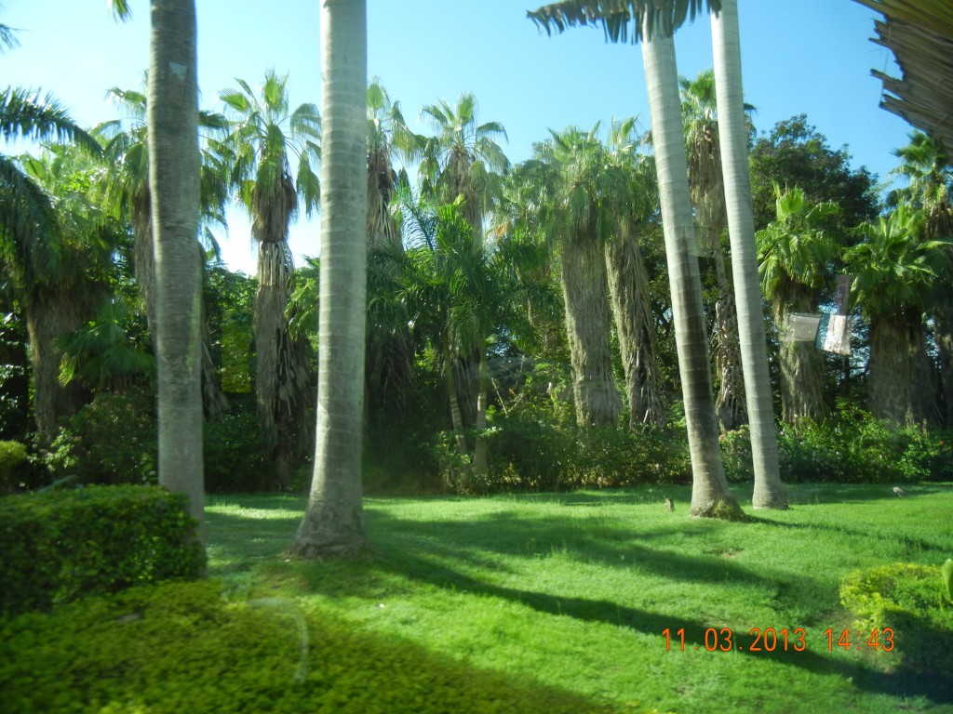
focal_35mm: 30
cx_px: 476
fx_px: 826
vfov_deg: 46.8
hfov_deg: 60.0
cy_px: 357
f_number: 3.5
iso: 186
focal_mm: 5.4
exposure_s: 1/63.4
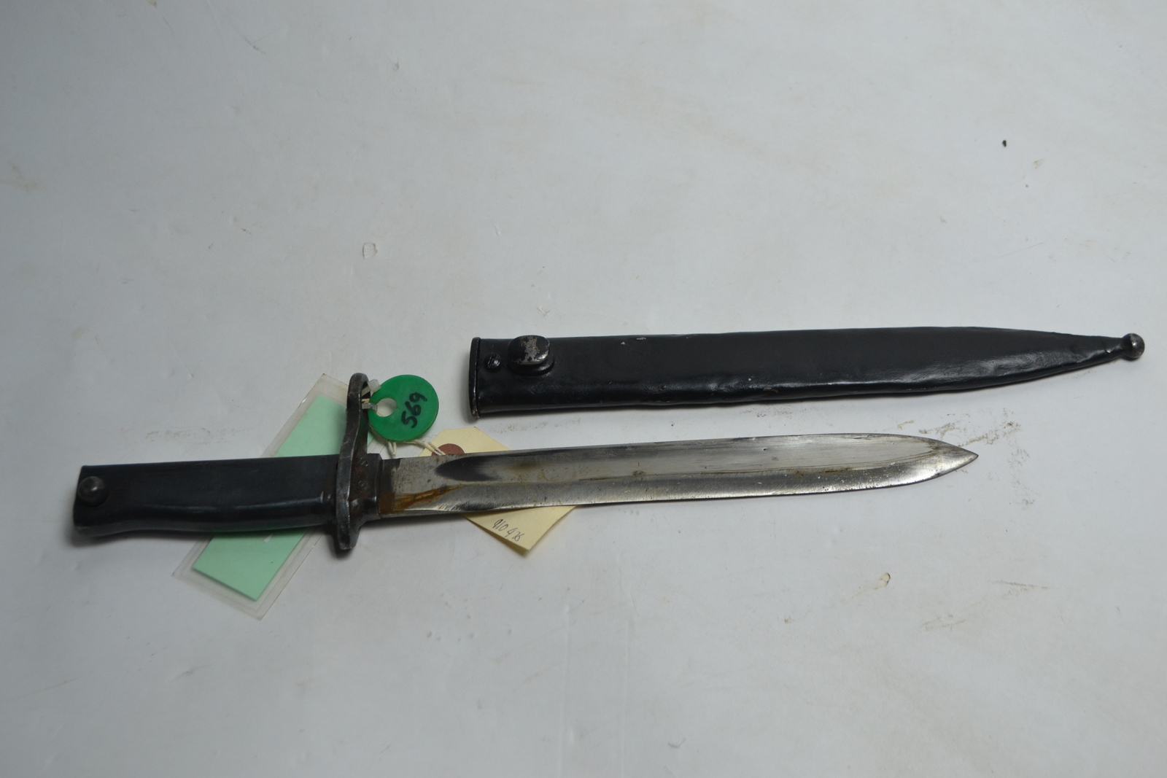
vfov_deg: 28.1
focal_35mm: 48
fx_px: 1556
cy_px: 389
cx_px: 584
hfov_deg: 41.1
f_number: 4.8
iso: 400
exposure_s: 1/20
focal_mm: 32
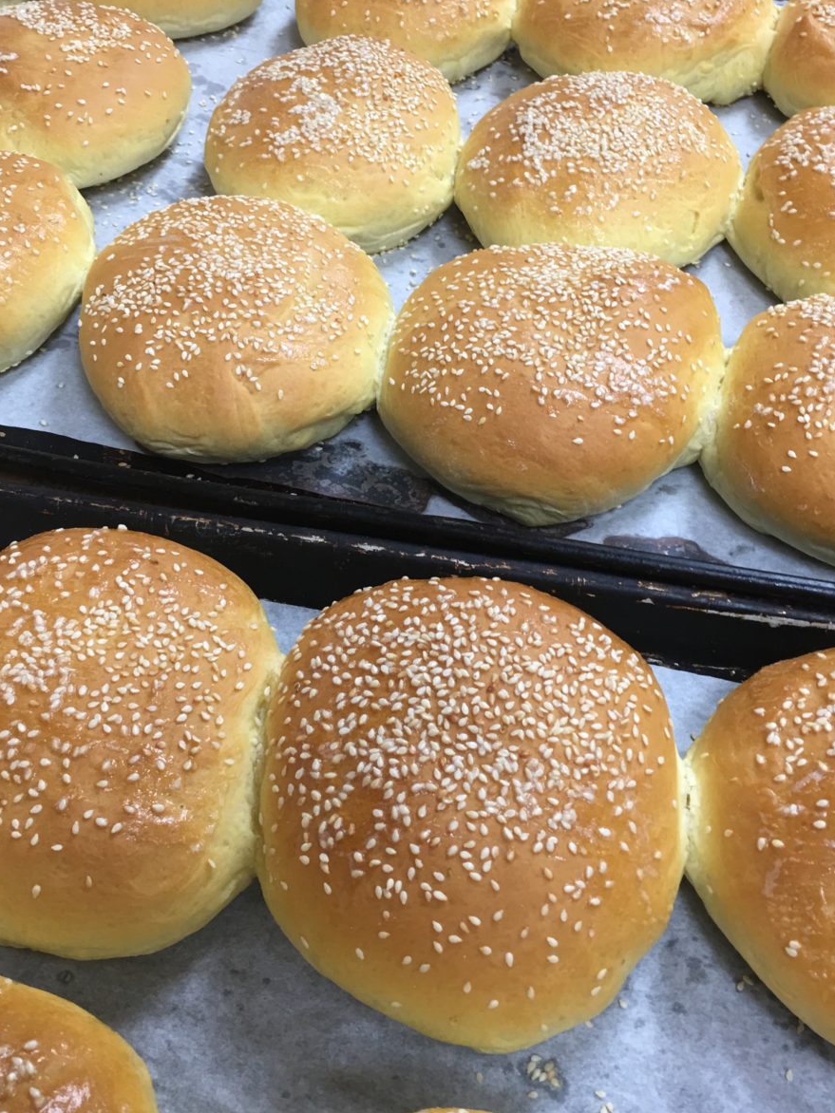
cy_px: 476
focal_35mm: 38
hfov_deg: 37.7
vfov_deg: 48.8
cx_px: 386
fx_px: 1222
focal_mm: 4.15
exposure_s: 1/15
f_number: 2.2
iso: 25
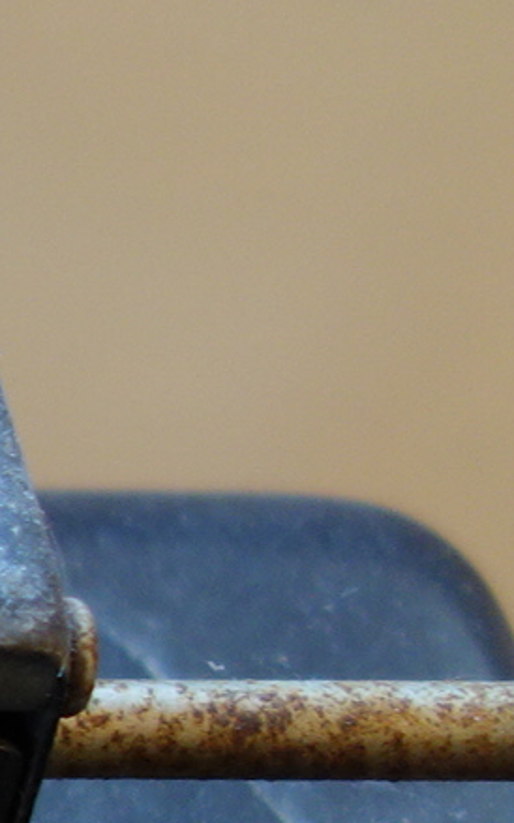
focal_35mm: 178
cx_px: -1217
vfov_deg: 11.7
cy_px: 688
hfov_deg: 6.5
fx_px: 3993
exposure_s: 1/30
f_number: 1.8
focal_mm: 10.4
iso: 200
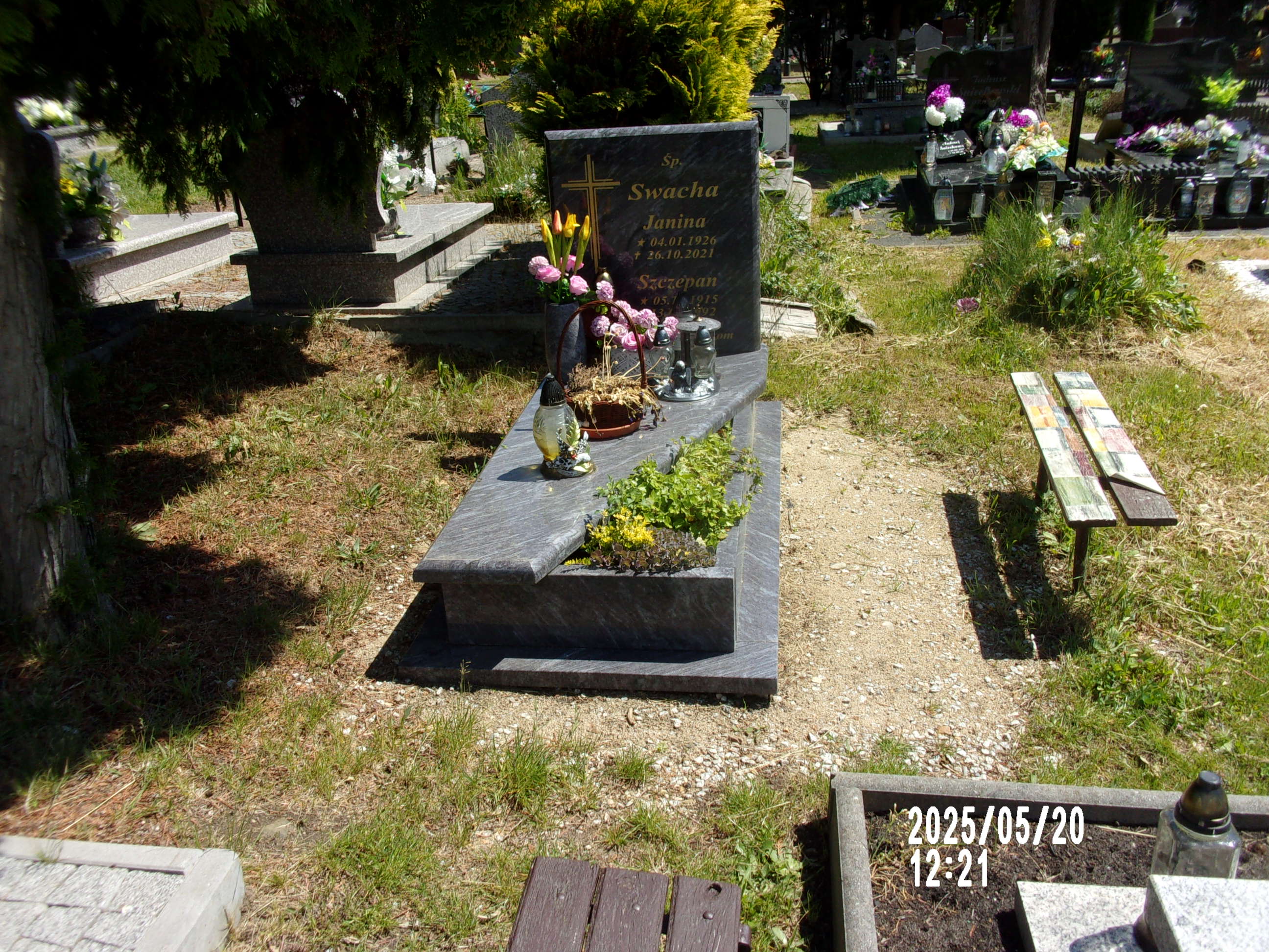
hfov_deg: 63.4
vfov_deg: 49.7
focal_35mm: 28
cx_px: 634
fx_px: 1026
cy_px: 476
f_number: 10.8
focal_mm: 5.1
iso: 80
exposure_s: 1/75
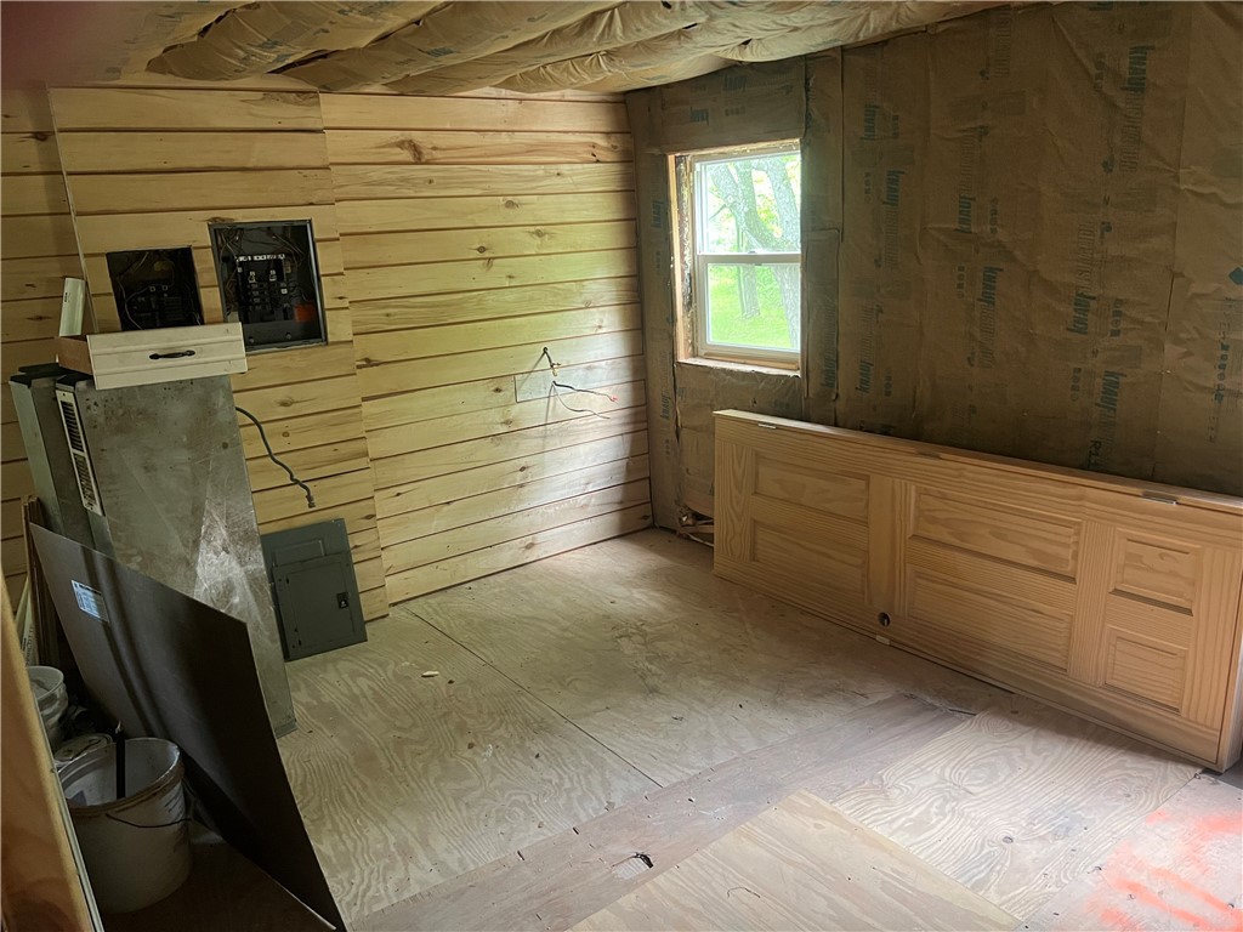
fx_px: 934
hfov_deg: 67.3
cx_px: 622
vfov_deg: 53.1
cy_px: 466
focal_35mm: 26
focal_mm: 5.7
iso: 400
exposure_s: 1/60
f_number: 1.5
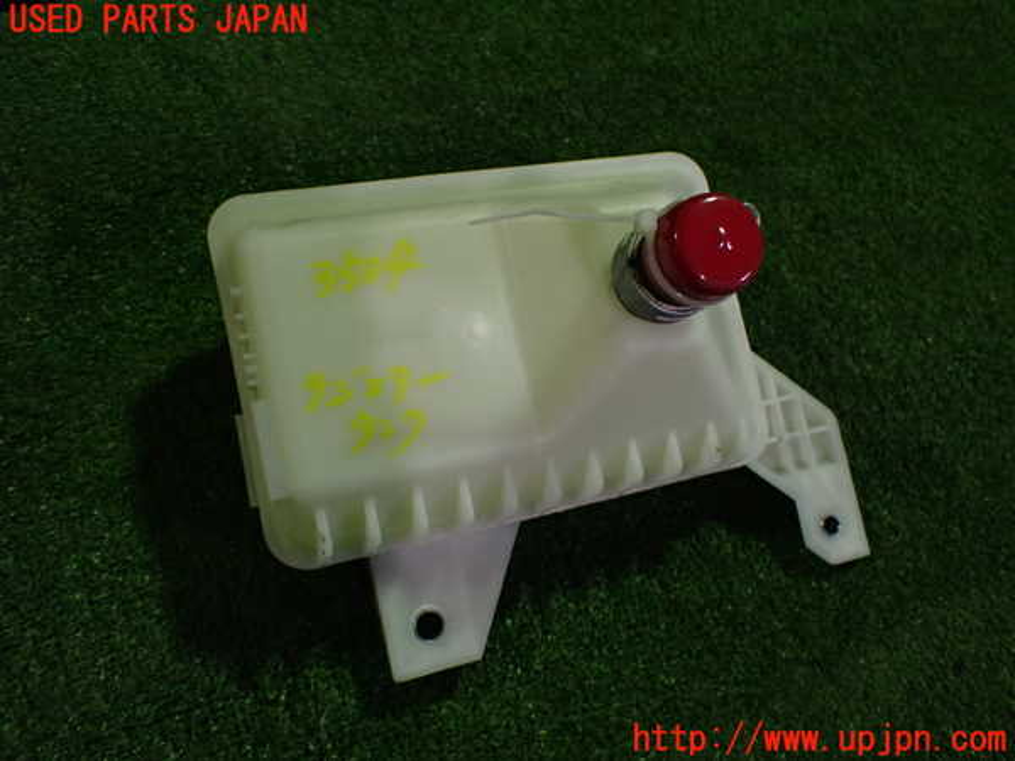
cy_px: 380
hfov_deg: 60.0
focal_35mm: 30
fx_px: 880
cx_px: 508
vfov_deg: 46.8
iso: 640
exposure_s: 1/125
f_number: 2.3
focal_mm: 5.4
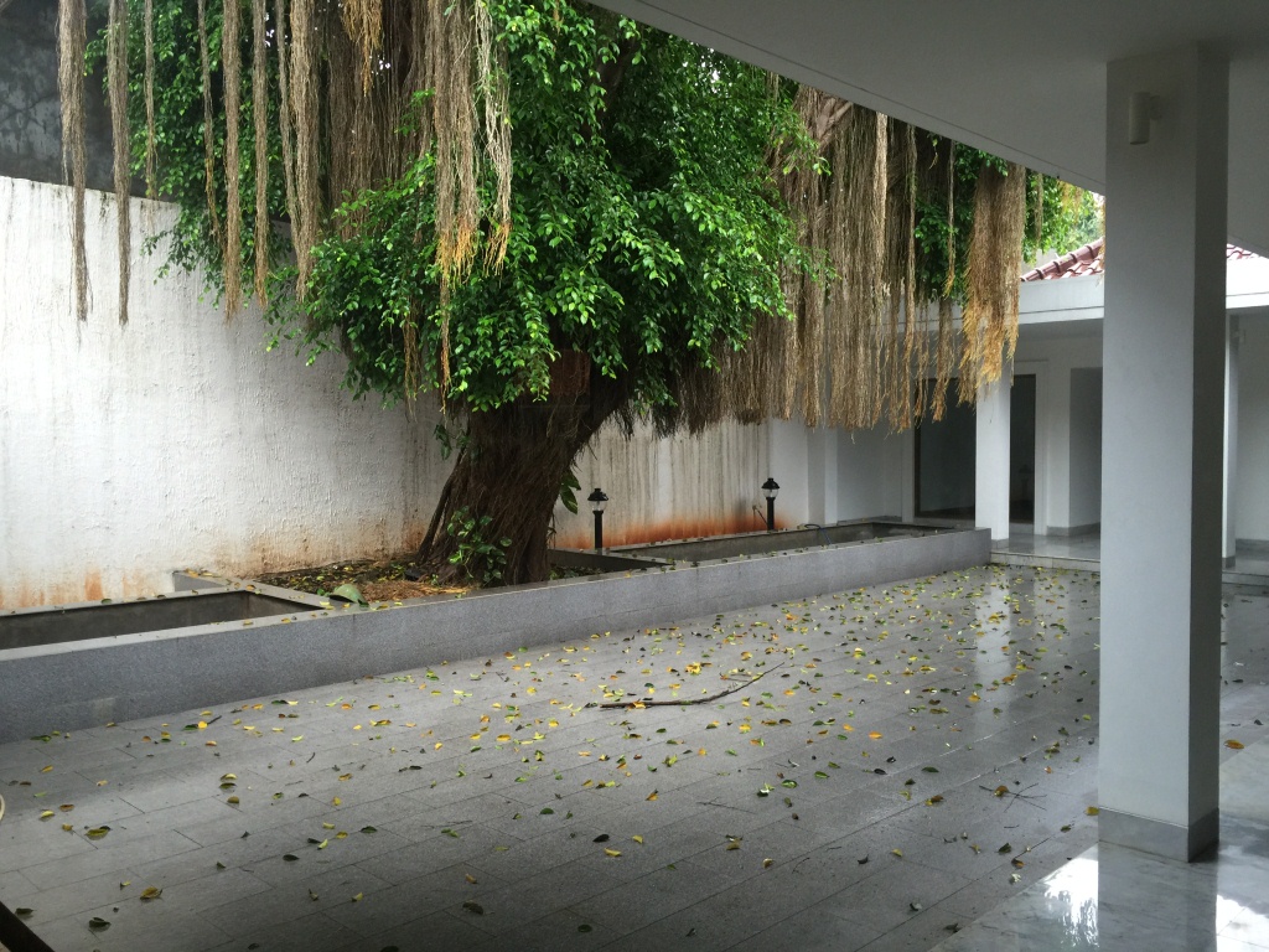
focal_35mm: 29
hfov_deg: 61.7
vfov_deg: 48.2
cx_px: 634
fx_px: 1063
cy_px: 476
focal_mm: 4.15
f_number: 2.2
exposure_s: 1/15
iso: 32
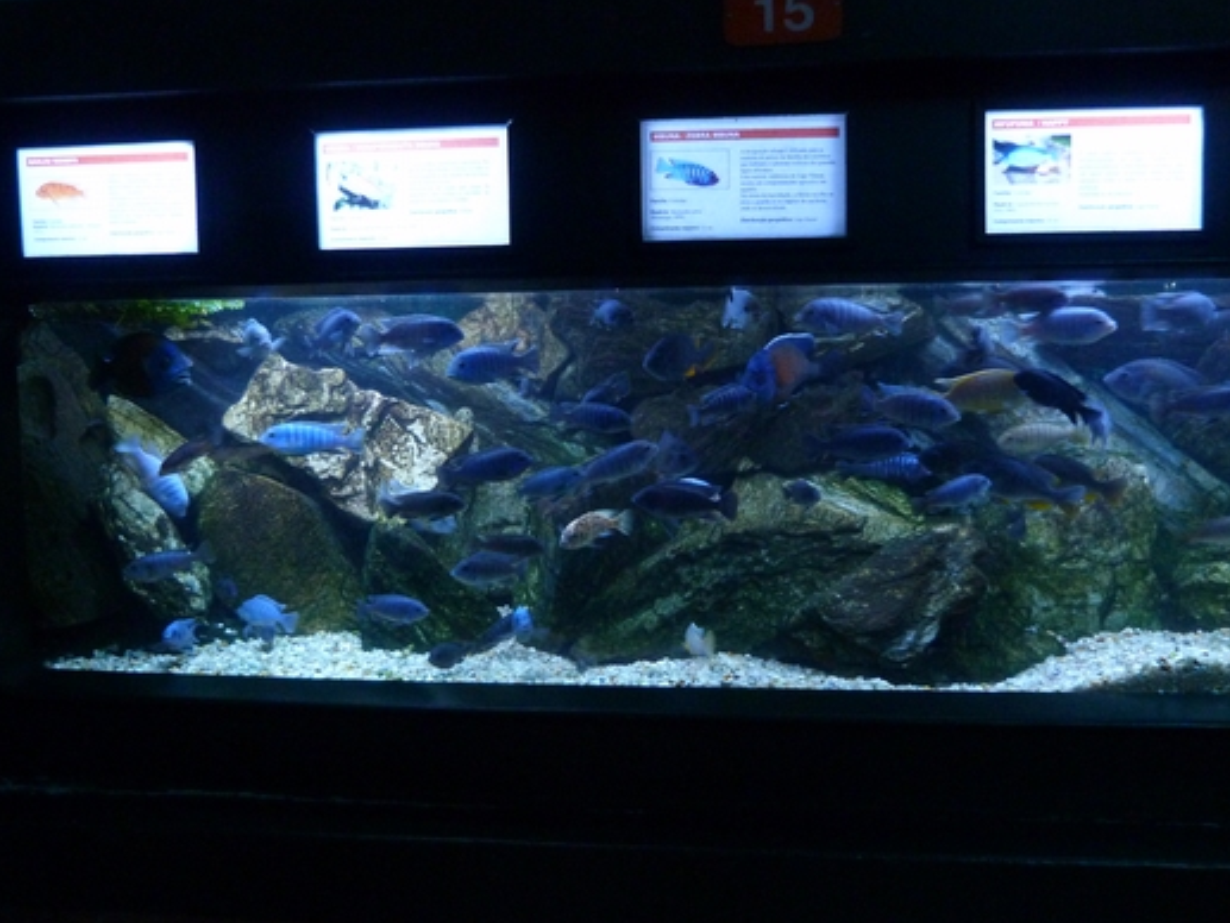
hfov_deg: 61.6
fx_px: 1031
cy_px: 416
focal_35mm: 29
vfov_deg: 48.2
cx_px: 657
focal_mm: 4.5
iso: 400
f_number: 2.8
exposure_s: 1/15
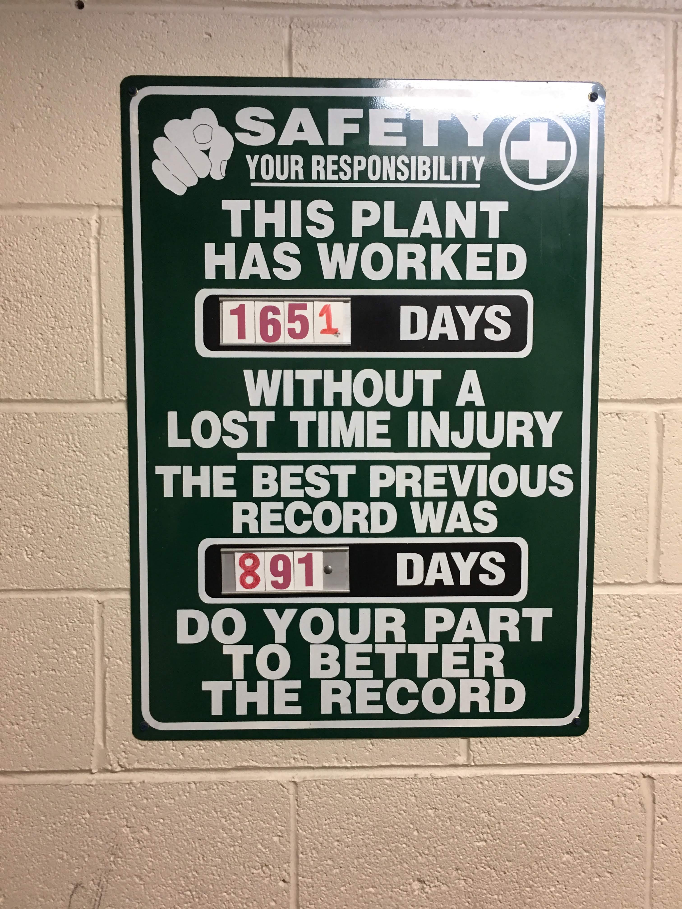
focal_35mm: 29
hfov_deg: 48.2
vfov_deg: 61.7
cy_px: 454
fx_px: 762
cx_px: 341
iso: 64
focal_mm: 4.15
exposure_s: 1/15
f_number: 2.2
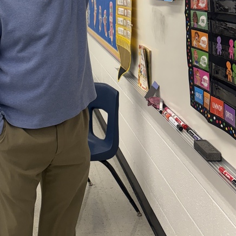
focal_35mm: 54
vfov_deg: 28.8
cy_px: -21
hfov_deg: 30.8
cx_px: 43
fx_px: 417
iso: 80
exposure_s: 1/120
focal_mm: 5.96
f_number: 1.6
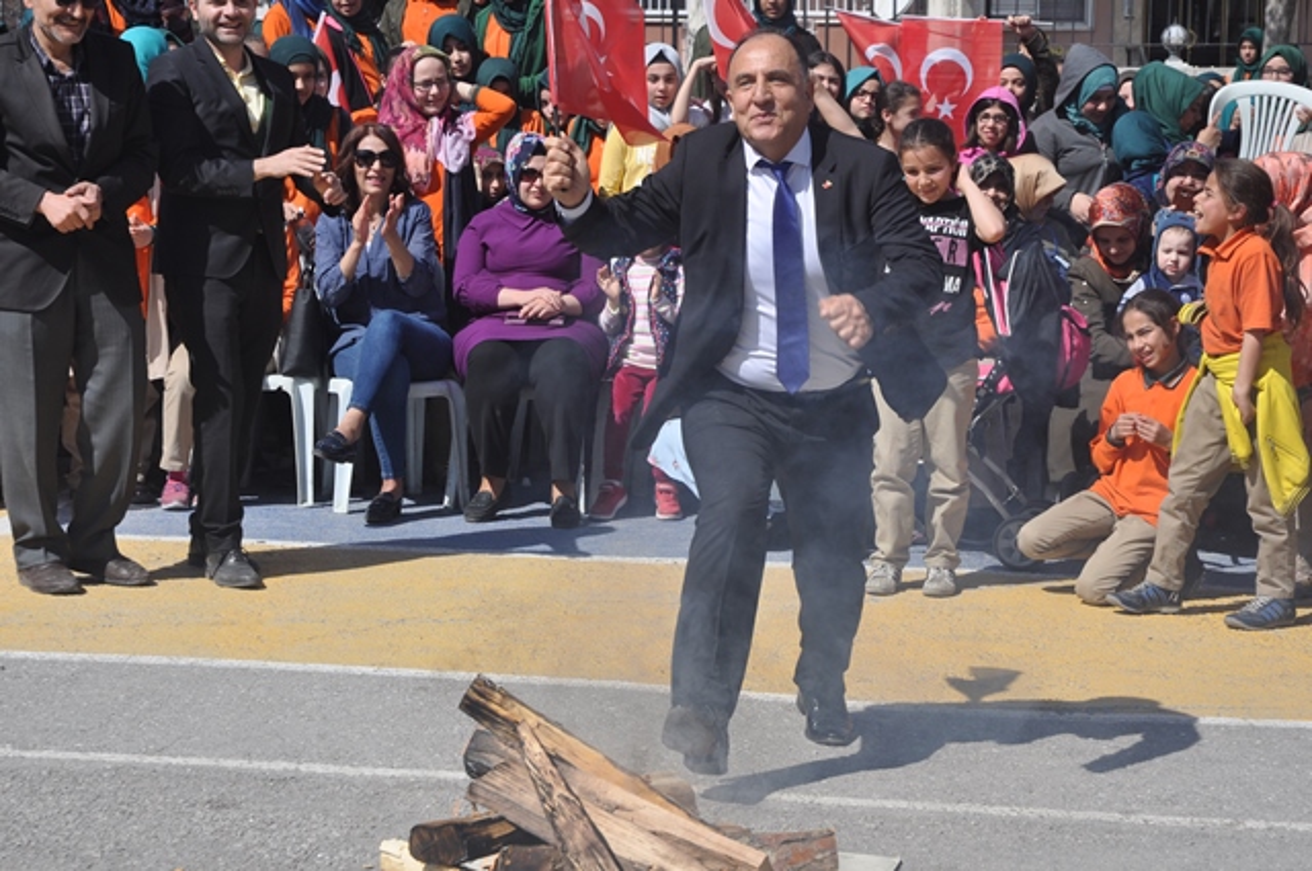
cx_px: 656
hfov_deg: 22.6
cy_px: 436
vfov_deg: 15.1
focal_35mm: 90
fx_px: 3276
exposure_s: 1/800
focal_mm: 60
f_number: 7.1
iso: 200
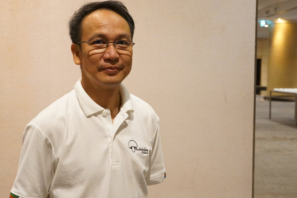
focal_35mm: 56
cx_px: 129
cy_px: 92
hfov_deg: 35.6
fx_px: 462
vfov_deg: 24.2
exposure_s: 1/50
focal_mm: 30
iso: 6400
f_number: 4.5
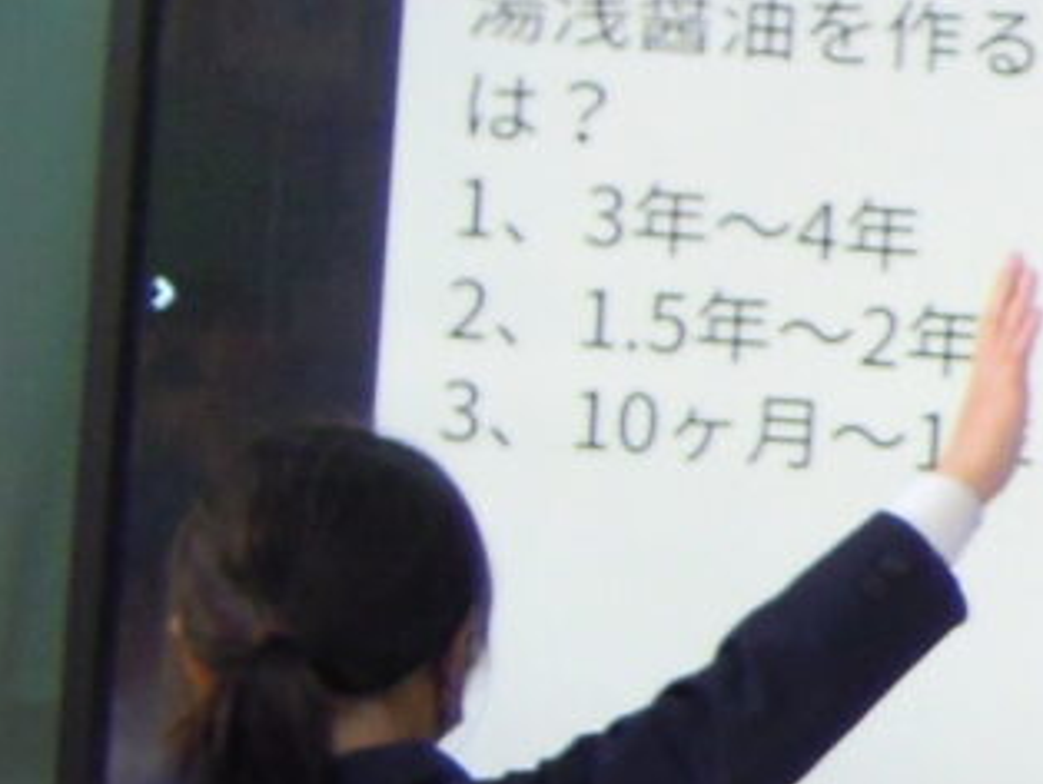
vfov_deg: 6.8
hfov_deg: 8.2
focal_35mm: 220
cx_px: 2644
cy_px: 631
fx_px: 6634
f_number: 3
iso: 180
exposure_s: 1/40
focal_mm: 6.4
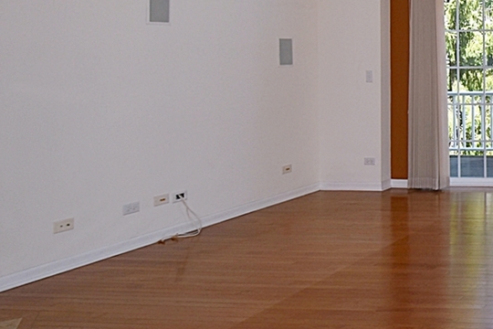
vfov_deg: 28.8
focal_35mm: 45
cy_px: 42
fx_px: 616
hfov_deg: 29.4
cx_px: 716
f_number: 5.6
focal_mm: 10
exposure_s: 1/125
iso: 100
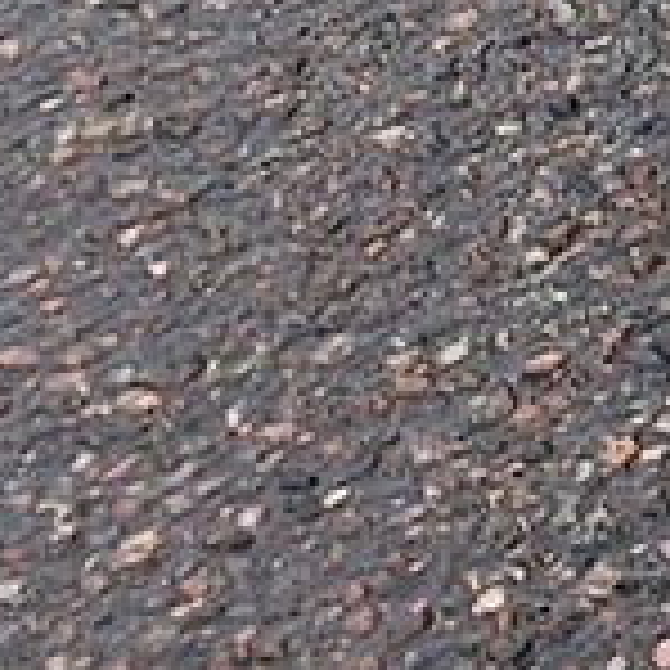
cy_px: -1700
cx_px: 3062
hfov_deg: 6.4
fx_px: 4292
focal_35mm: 196
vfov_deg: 7.3
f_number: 1.8
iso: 40
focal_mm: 5.54
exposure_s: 1/325
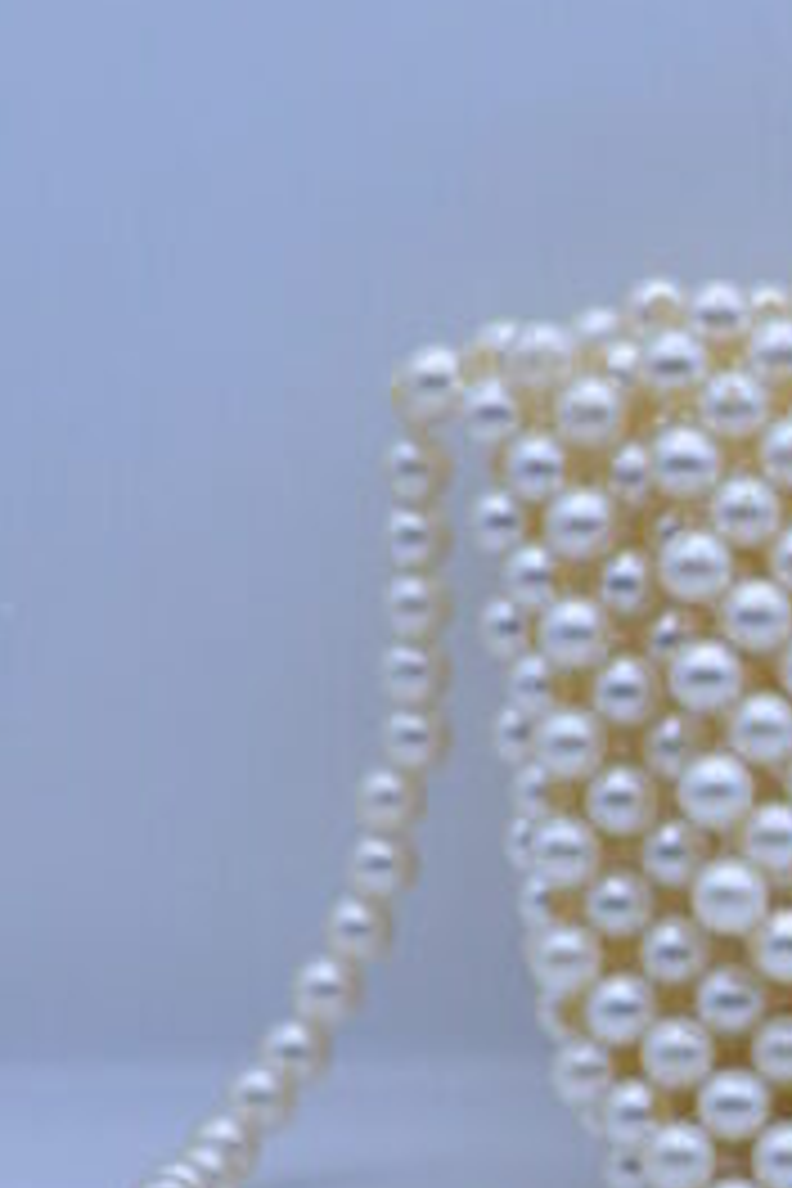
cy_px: 826
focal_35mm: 290
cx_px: 1058
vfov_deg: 7.1
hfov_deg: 4.7
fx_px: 9569
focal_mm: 85
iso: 1000
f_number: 4
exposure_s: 1/1000
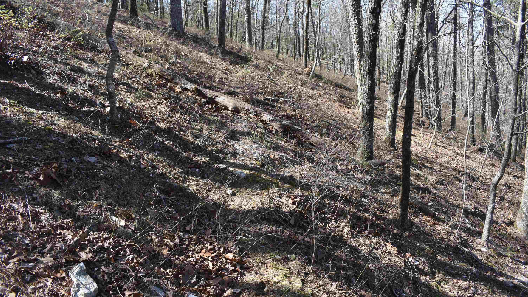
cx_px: 270
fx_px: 406
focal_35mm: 29
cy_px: 140
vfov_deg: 40.2
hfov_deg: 66.1
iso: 200
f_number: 5.6
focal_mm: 18
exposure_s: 1/250
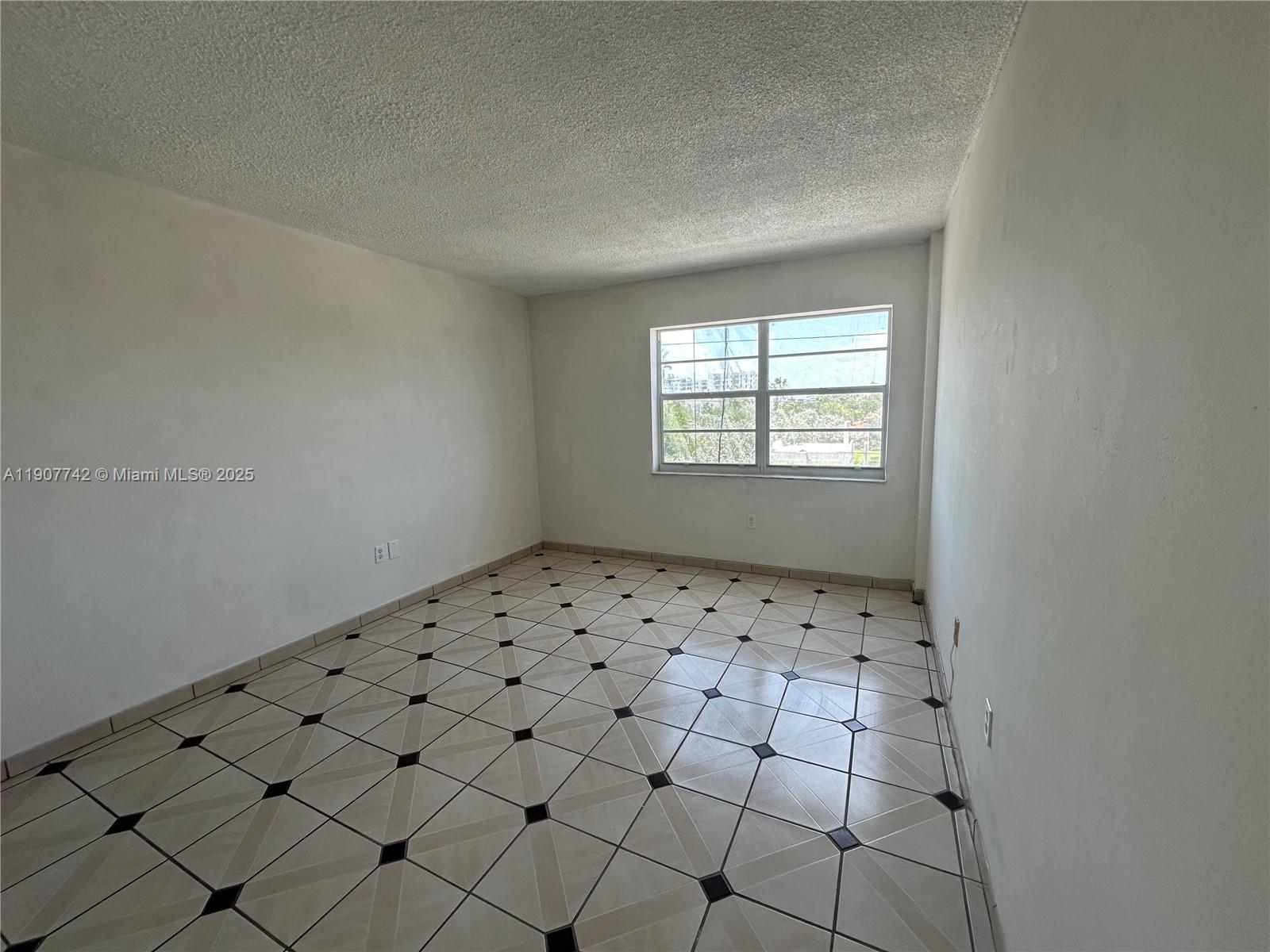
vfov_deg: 85.7
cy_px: 476
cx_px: 635
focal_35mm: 14
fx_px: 514
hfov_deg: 102.1
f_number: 2.2
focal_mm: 2.22
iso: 80
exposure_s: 1/120
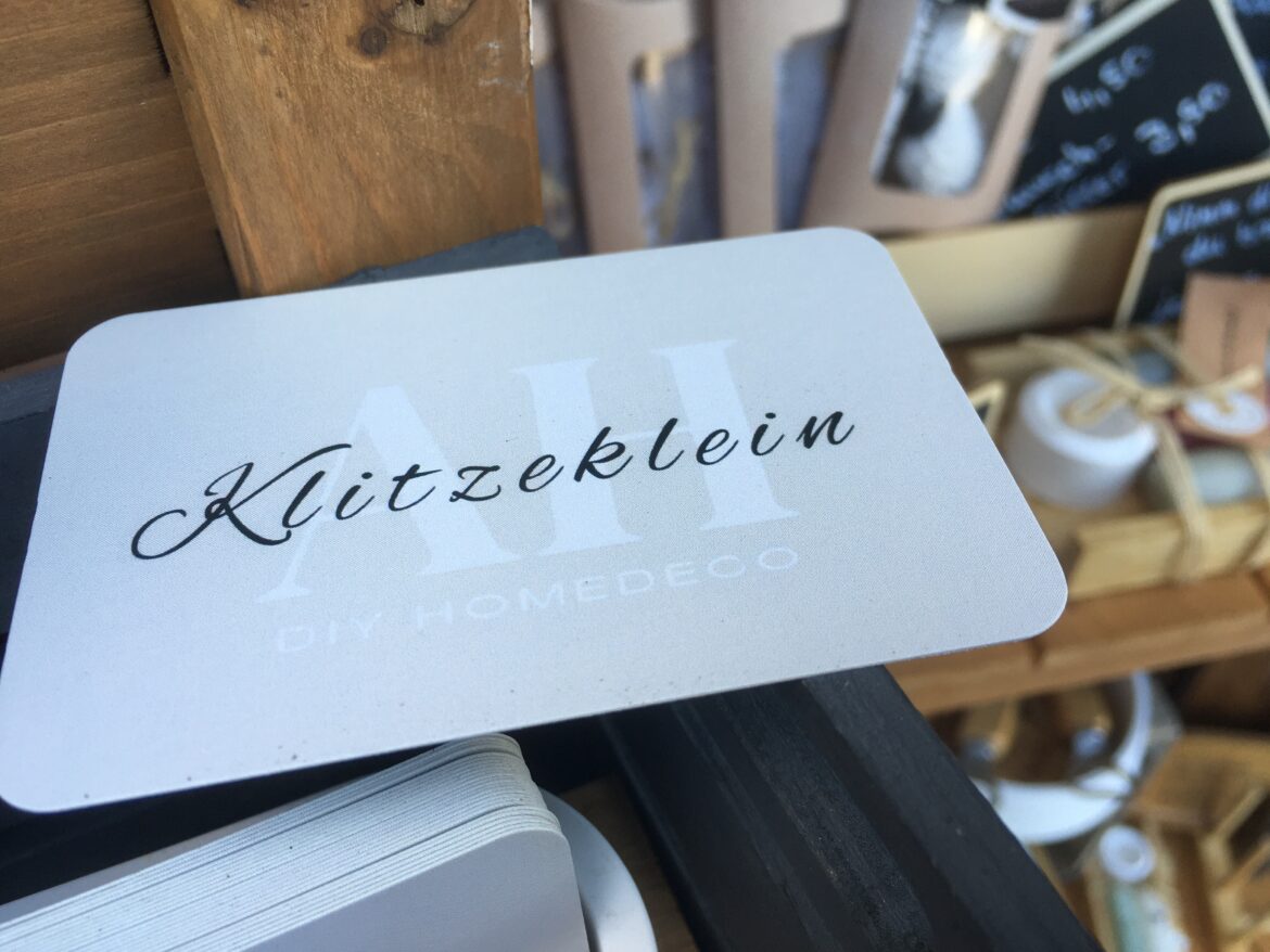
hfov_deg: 61.6
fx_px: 1064
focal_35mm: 29
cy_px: 476
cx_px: 635
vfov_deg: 48.2
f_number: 2.2
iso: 32
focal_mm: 4.15
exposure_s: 1/100
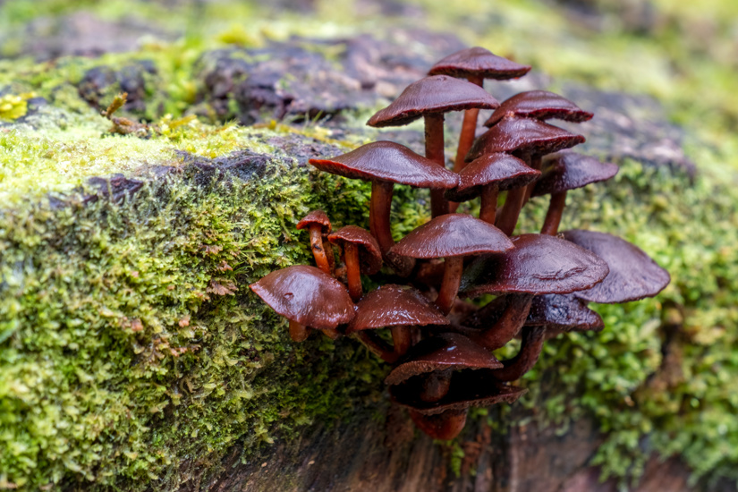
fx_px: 3772
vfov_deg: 7.5
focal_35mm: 184
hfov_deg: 11.2
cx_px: 369
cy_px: 246
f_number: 10
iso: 200
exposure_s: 1/20
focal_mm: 122.6
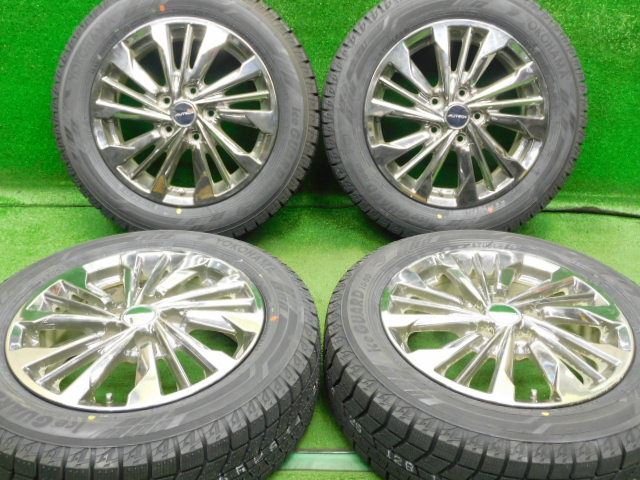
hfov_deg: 52.6
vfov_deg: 40.7
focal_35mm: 35
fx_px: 647
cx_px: 320
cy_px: 240
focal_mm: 6.3
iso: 400
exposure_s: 1/10
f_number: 3.8
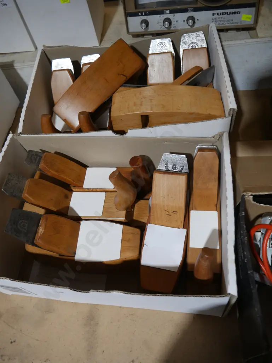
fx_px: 293
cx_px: 136
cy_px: 182
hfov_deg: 49.8
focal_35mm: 28
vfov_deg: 63.4
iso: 320
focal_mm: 14
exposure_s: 1/60
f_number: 3.5
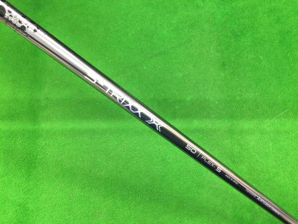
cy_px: 112
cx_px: 149
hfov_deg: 58.4
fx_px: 267
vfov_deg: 45.4
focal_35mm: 31
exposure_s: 1/24
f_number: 2.4
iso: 200
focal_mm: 3.3
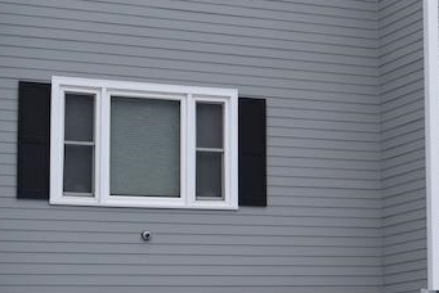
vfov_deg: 11.7
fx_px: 1428
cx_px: 644
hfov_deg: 16.1
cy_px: 174
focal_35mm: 117
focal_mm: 26
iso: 125
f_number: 8
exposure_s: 1/250
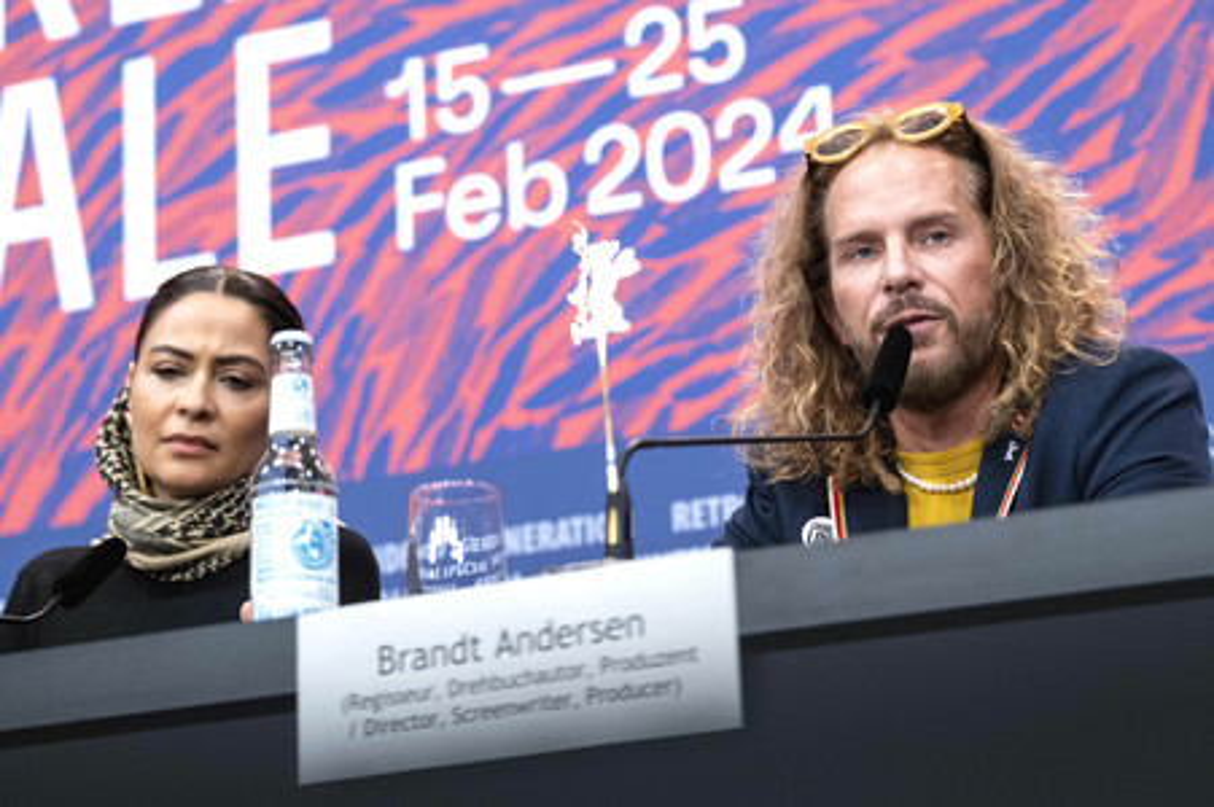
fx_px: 2965
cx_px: 607
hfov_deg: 23.1
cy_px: 404
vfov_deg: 15.5
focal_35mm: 88
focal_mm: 58.7
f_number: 3.2
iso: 1250
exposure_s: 1/220
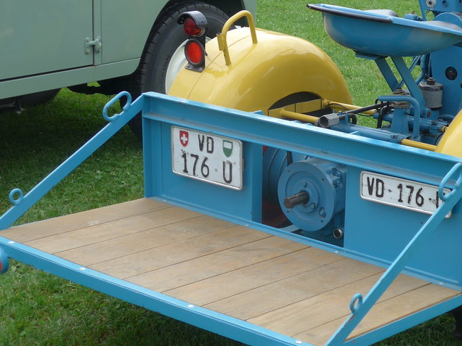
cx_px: 328
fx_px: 1108
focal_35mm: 83
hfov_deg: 23.4
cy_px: 130
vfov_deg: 17.8
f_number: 2.8
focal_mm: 9
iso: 80
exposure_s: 1/320
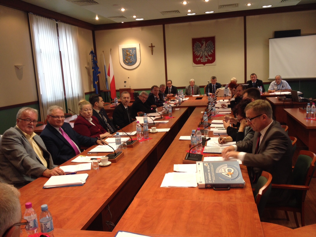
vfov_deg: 40.7
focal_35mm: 35
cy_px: 118
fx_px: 320
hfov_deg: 52.6
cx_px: 158
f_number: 2.4
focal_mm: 4.28
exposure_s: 1/20
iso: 80
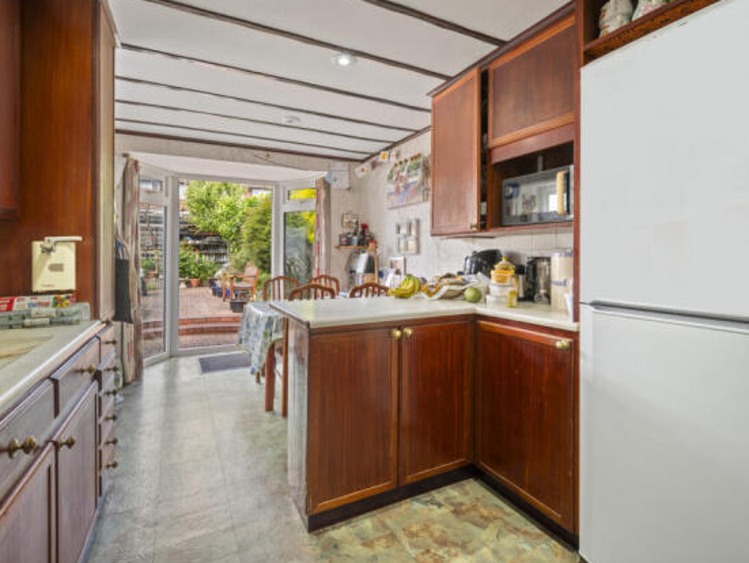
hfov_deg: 94.2
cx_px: 341
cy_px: 269
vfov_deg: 78.1
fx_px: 346
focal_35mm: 16
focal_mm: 14
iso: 200
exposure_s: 1.6
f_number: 16
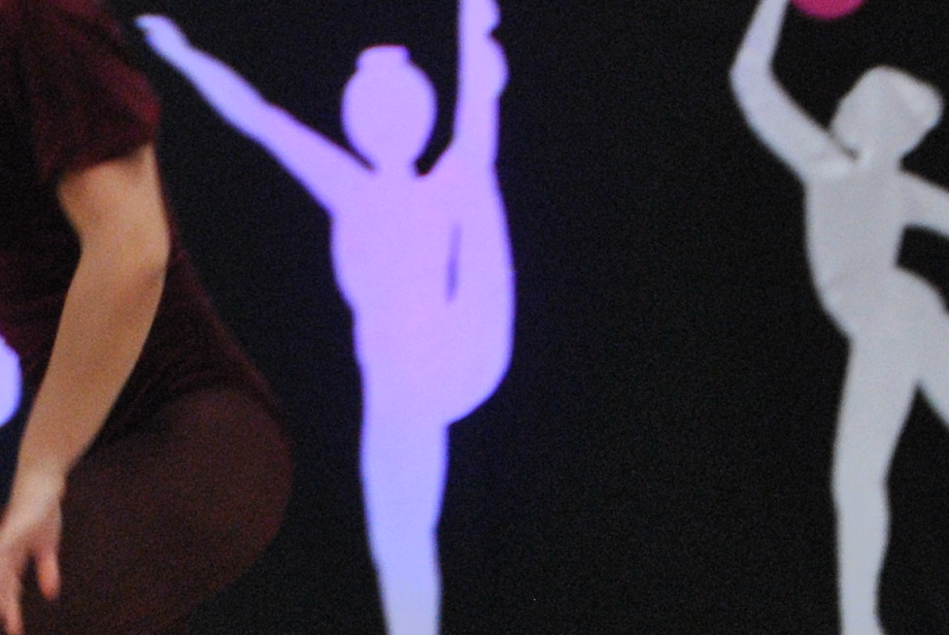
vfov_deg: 3.1
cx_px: 159
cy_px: 437
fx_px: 11770
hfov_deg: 4.6
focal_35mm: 446
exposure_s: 1/160
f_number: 5.3
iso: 800
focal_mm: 75
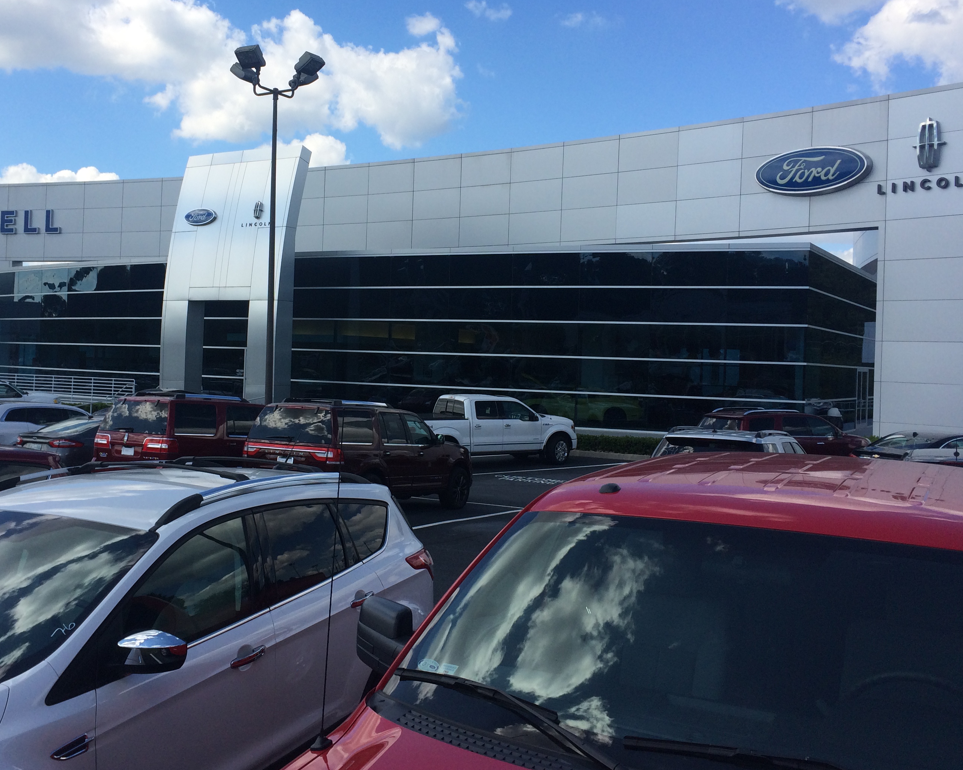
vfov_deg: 41.1
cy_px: 348
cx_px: 402
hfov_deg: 50.1
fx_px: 1026
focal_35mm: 36
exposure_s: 1/1709
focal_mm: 4.15
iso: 32
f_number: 2.2
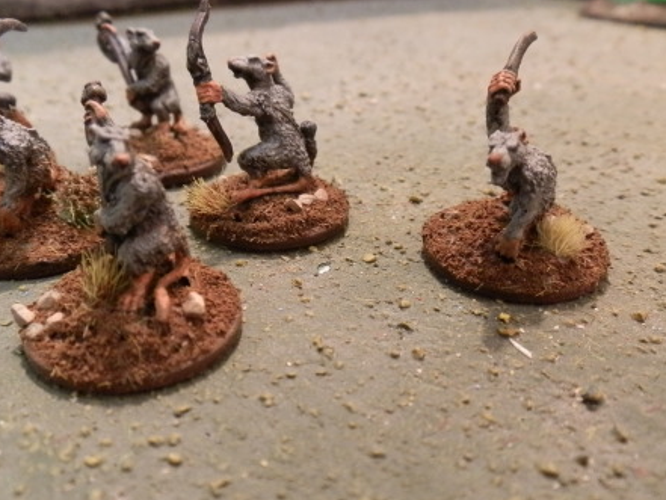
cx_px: 304
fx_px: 654
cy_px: 251
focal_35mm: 34
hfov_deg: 53.9
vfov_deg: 41.8
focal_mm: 5
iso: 400
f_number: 3.1
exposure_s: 1/50
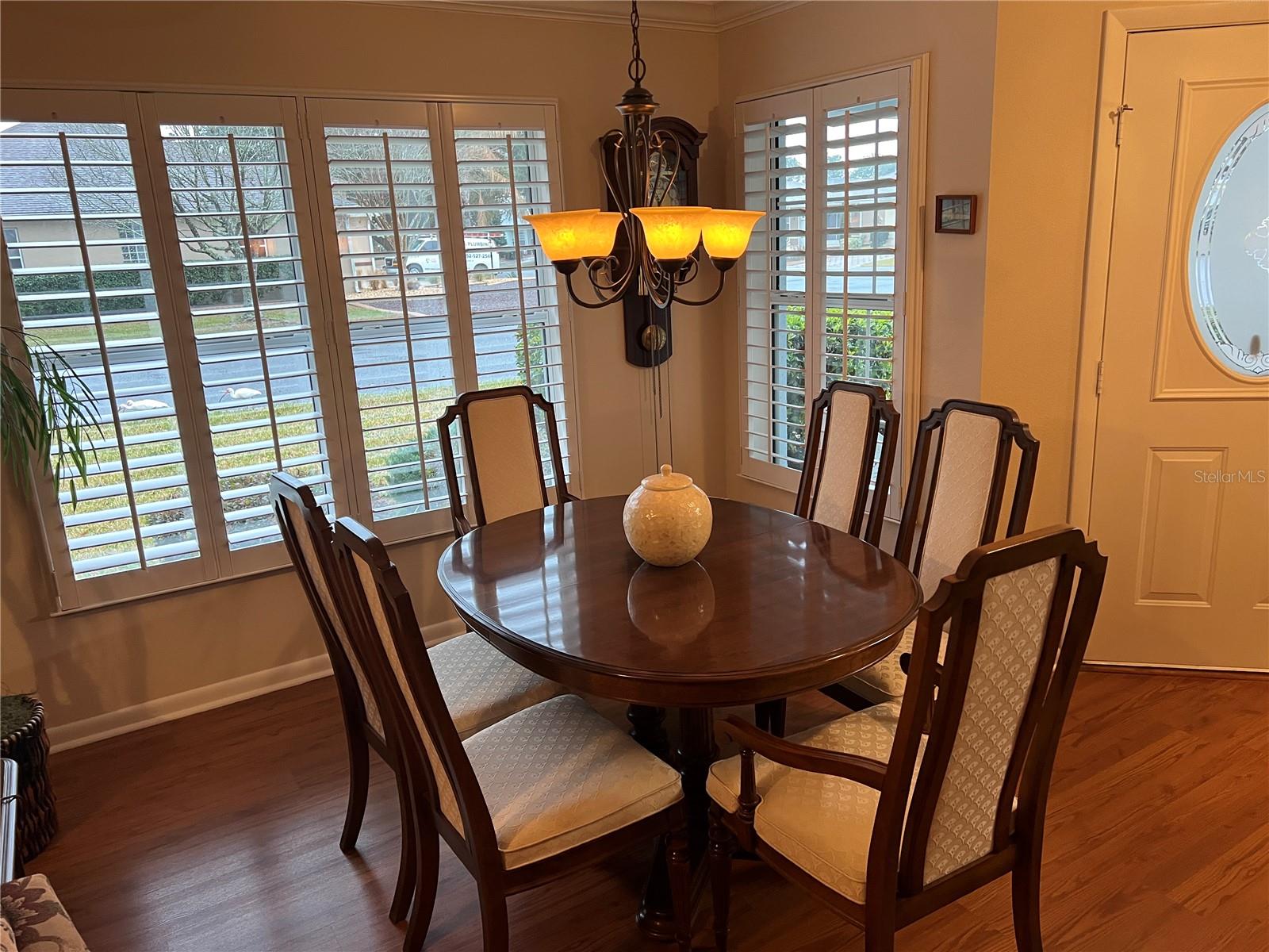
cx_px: 634
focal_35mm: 26
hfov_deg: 67.3
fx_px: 953
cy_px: 476
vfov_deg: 53.1
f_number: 1.5
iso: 160
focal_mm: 5.7
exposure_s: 1/60
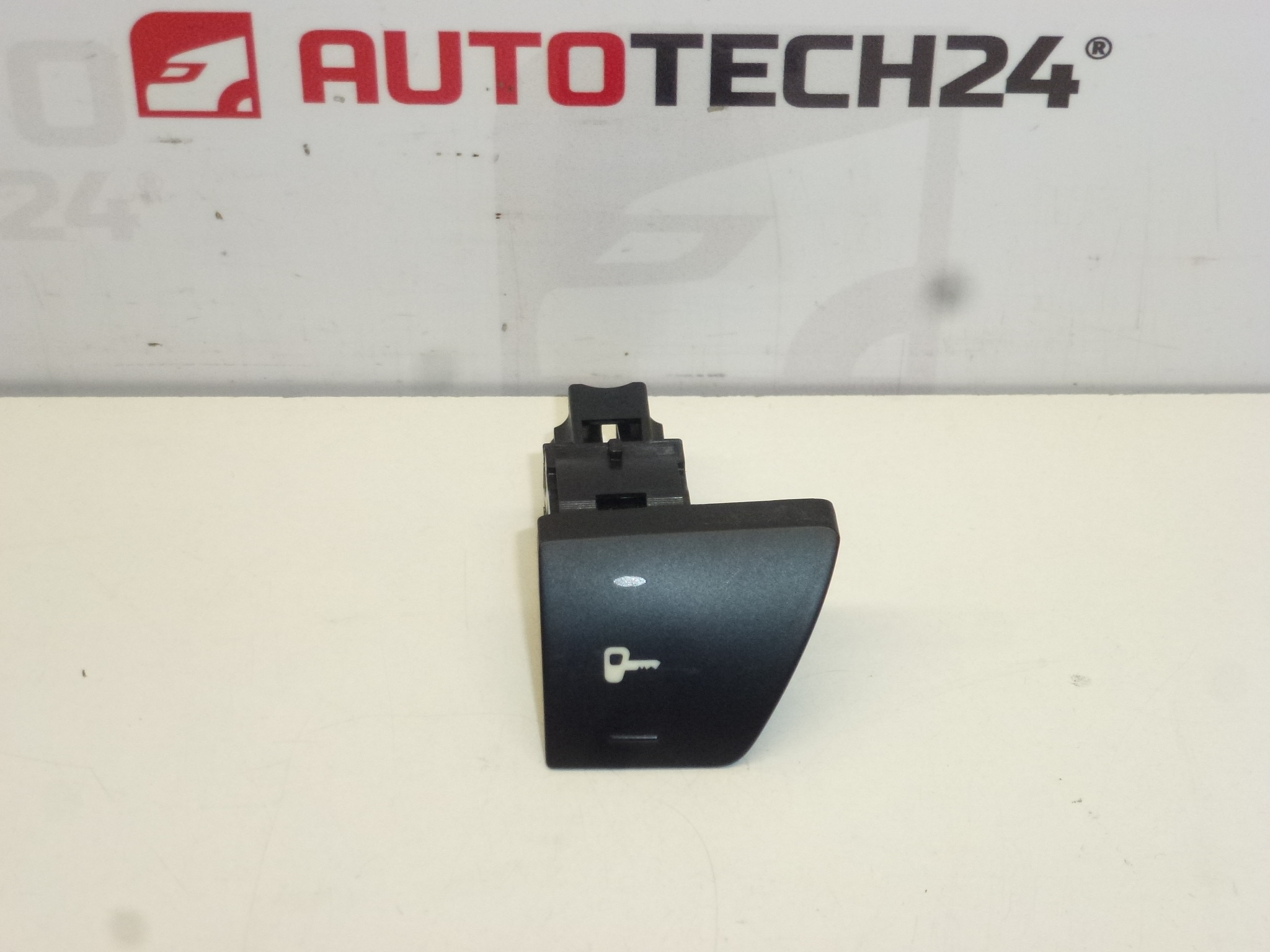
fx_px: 2605
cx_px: 635
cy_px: 476
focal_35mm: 71
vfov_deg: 20.7
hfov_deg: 27.4
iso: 400
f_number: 4.7
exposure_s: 1/250
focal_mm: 12.7
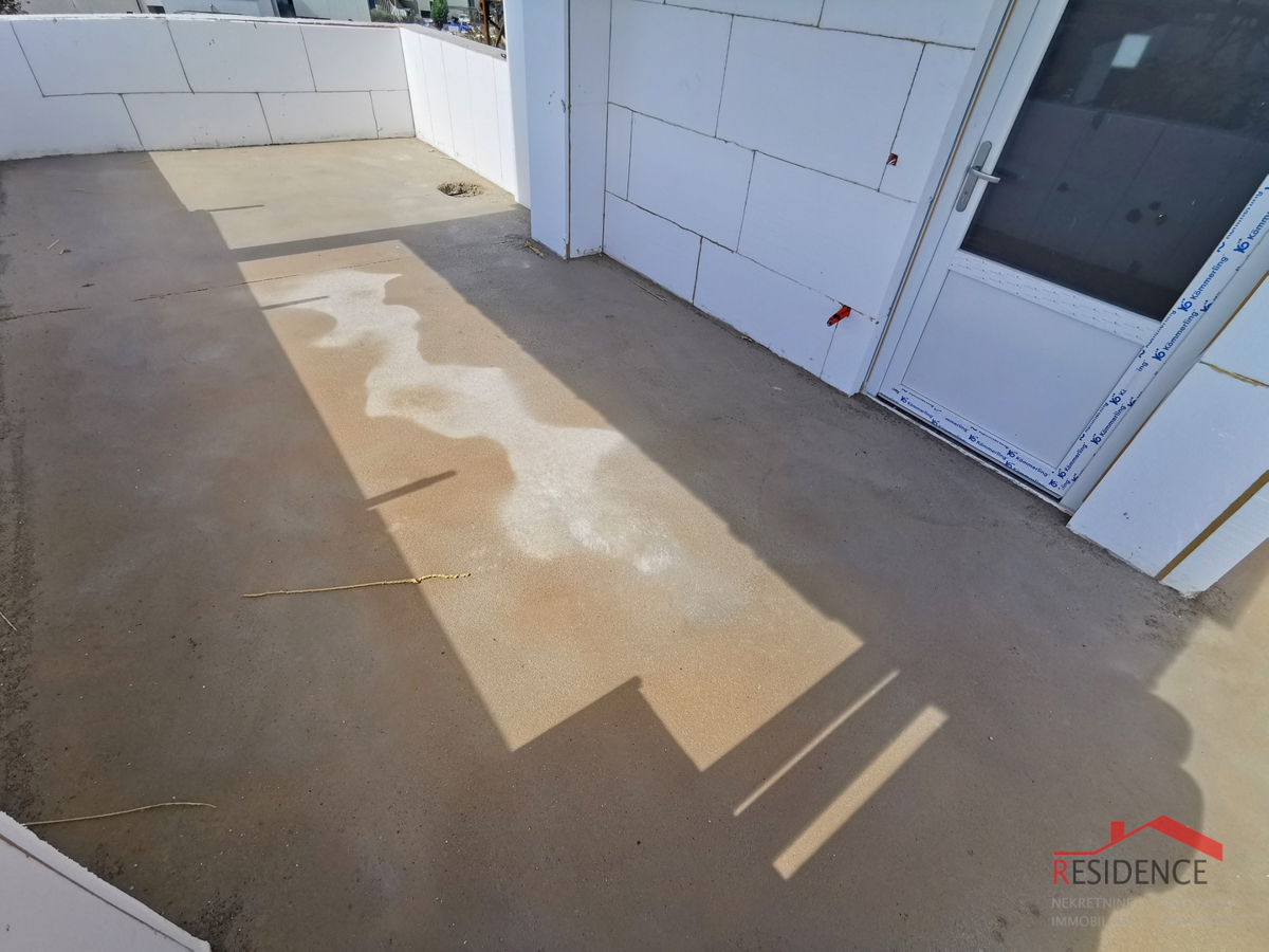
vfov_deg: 78.1
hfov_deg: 94.5
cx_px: 634
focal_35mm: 16
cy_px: 476
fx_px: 587
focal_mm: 2.35
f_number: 2.2
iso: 50
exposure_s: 1/432
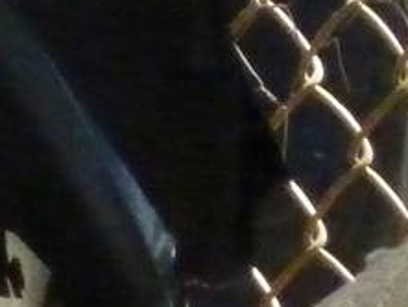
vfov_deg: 1.0
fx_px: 17902
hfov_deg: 1.3
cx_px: -820
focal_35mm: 1518
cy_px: -542
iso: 800
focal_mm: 34.4
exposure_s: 1/200
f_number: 4.6
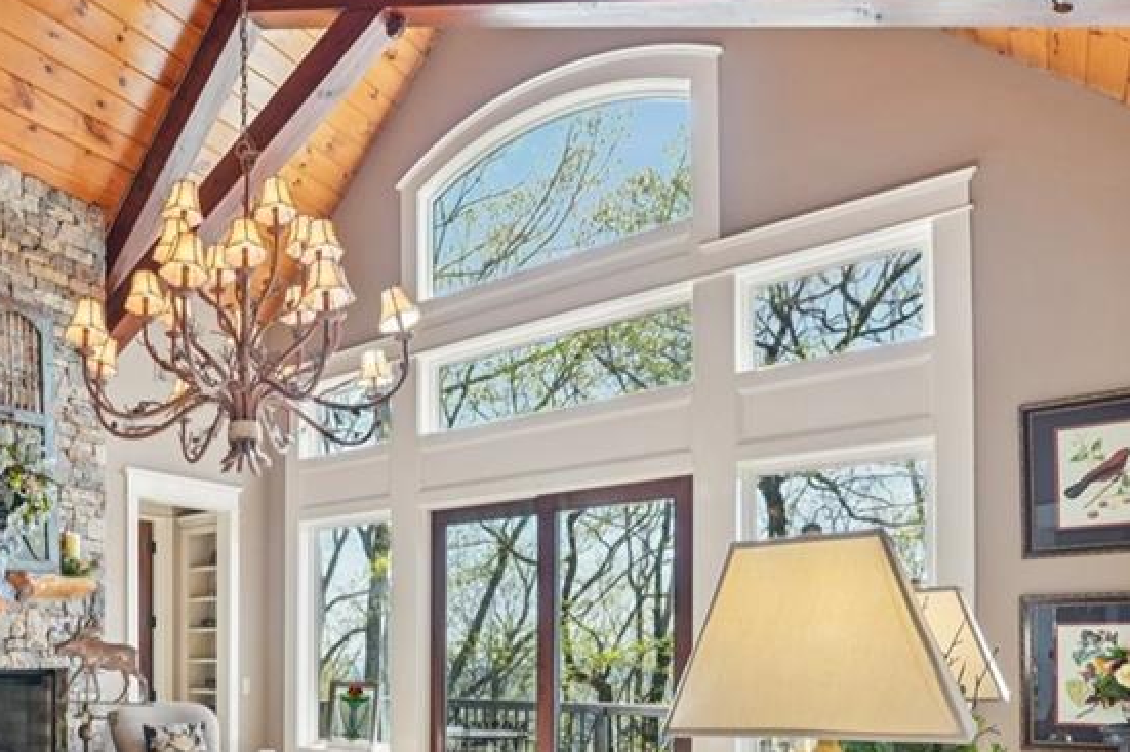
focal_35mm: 26
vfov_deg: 46.1
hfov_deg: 64.2
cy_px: 634
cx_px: 250
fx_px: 816
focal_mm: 14
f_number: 8
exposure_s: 1/30
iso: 320
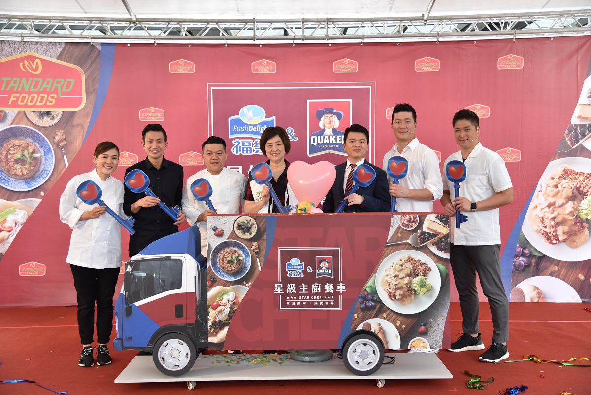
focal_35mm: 44
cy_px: 198
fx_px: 723
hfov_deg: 44.5
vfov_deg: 30.5
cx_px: 296
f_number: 4
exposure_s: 1/320
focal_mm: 44
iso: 800
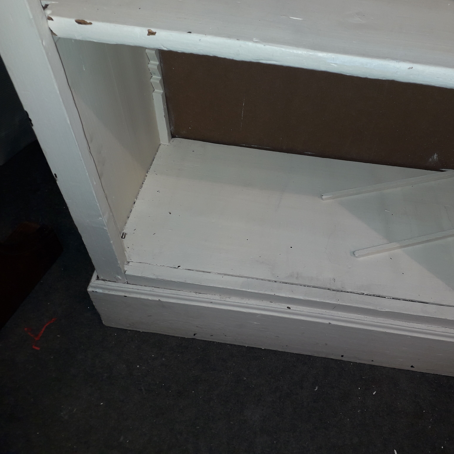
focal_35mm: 32
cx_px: 297
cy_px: 226
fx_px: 475
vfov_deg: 51.1
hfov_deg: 50.3
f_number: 1.9
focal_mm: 3.6
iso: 50
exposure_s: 1/50
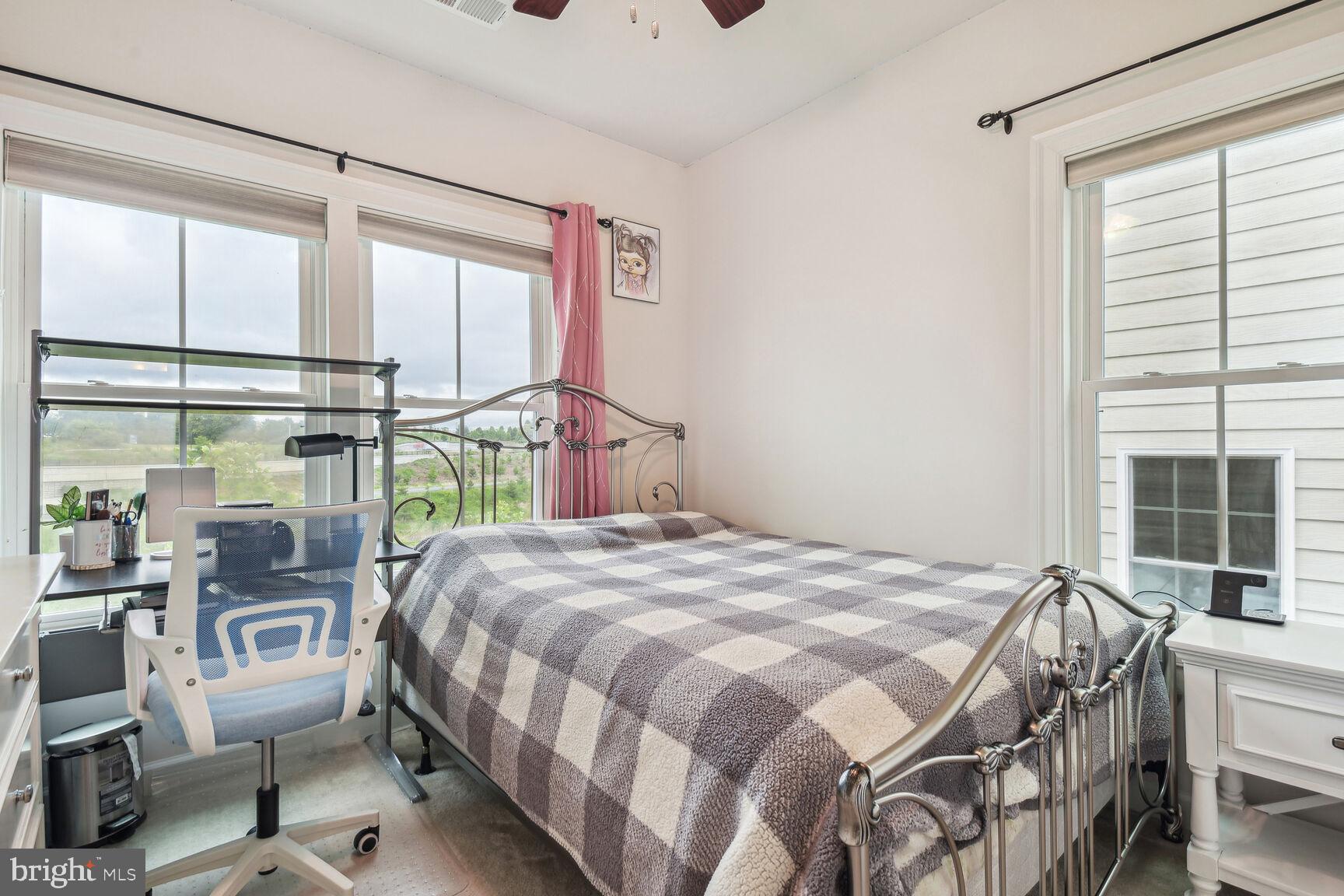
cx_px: 672
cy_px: 448
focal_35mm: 16
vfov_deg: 73.7
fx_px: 597
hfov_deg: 96.7
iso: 500
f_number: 8
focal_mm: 16
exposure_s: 1/10
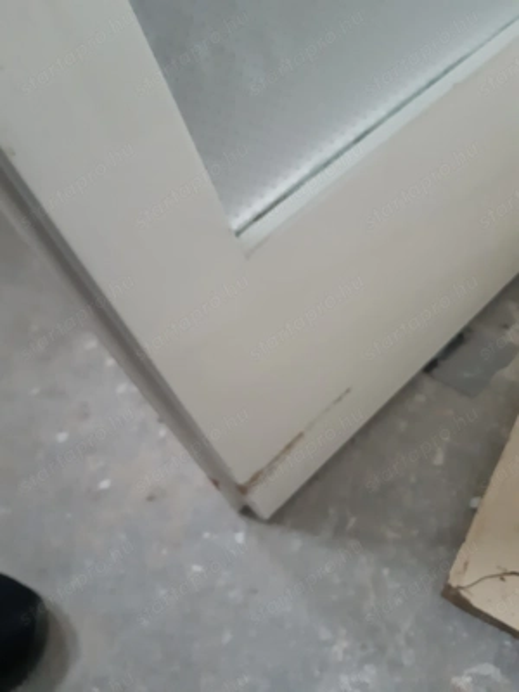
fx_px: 520
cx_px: 260
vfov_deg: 67.3
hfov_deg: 53.1
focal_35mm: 26
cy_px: 346
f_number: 1.7
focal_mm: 3.93
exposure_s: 1/60
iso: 320
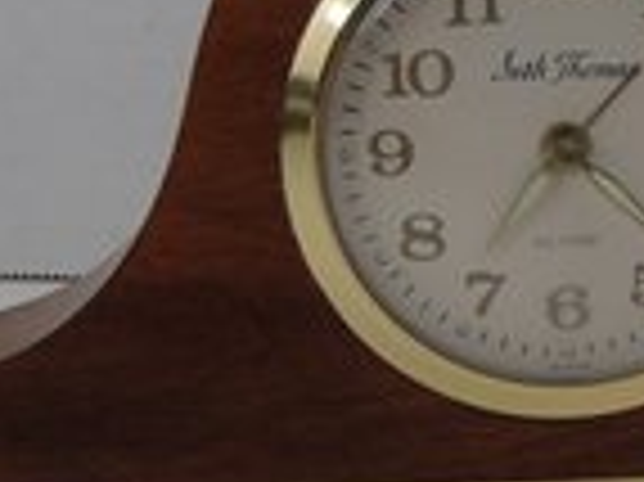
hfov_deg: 21.7
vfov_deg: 16.6
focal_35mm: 89
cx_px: 538
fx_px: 1654
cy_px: 227
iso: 125
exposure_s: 1/160
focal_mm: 6.64
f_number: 4.7
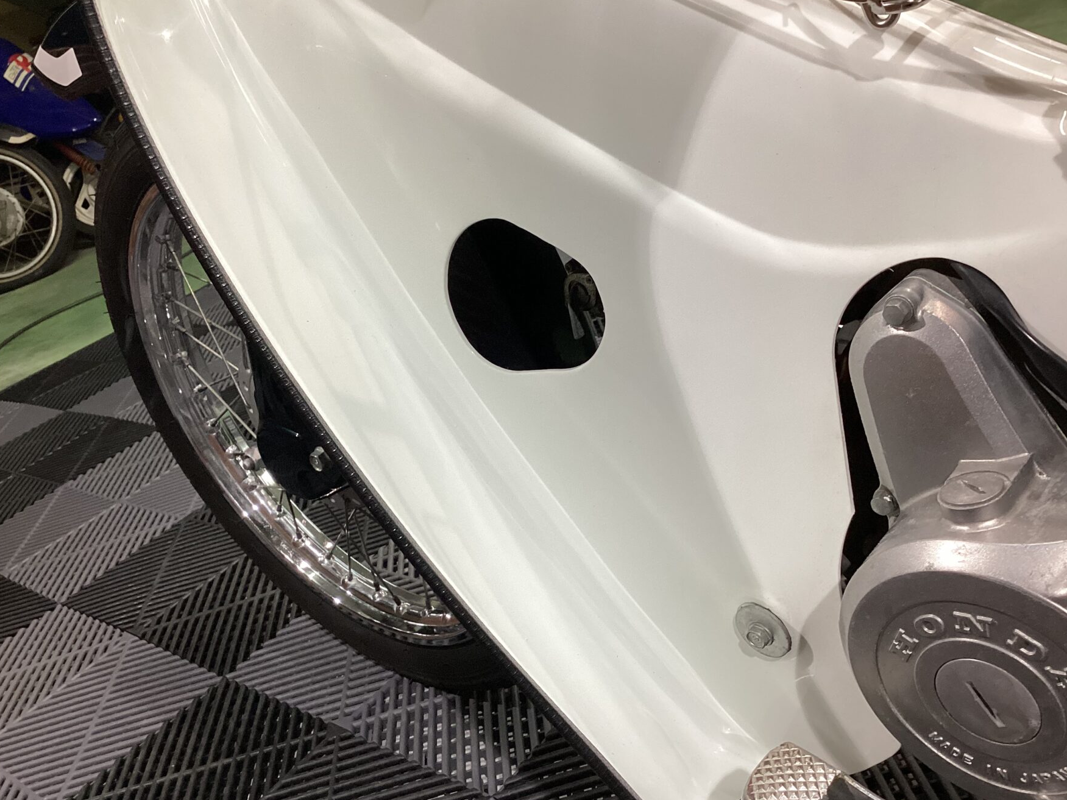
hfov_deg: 53.9
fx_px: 1048
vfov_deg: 41.8
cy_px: 416
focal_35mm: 34
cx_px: 511
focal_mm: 3.3
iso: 125
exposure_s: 1/60
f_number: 2.4
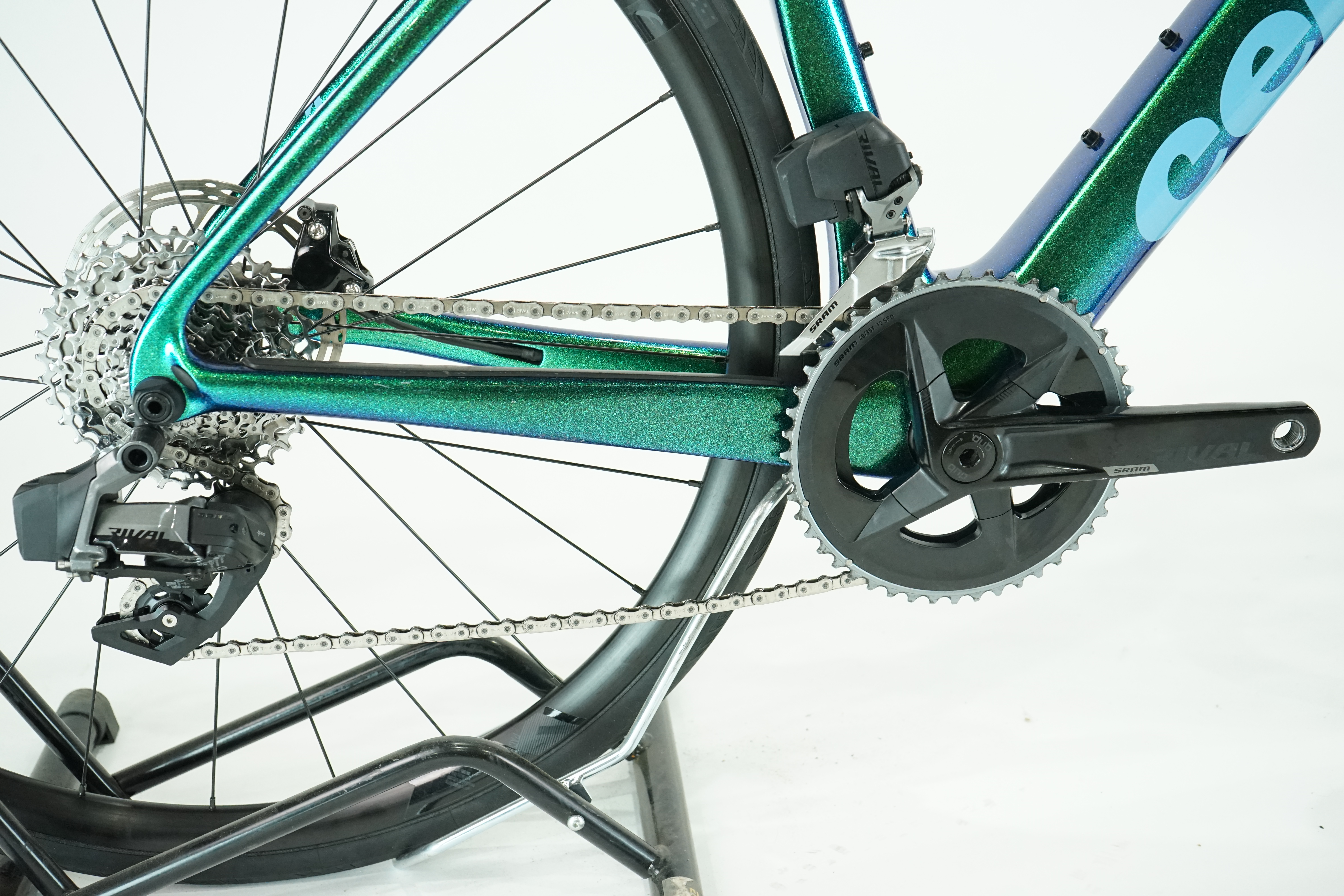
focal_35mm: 42
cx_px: 672
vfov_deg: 31.9
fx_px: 1568
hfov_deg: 46.4
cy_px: 448
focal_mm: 42
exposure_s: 1/200
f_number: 6.3
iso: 3200
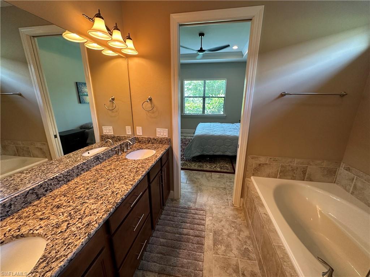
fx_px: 150
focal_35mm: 14
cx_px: 185
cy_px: 138
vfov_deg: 85.7
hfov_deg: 102.1
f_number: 2.2
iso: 160
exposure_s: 1/60
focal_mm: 2.22
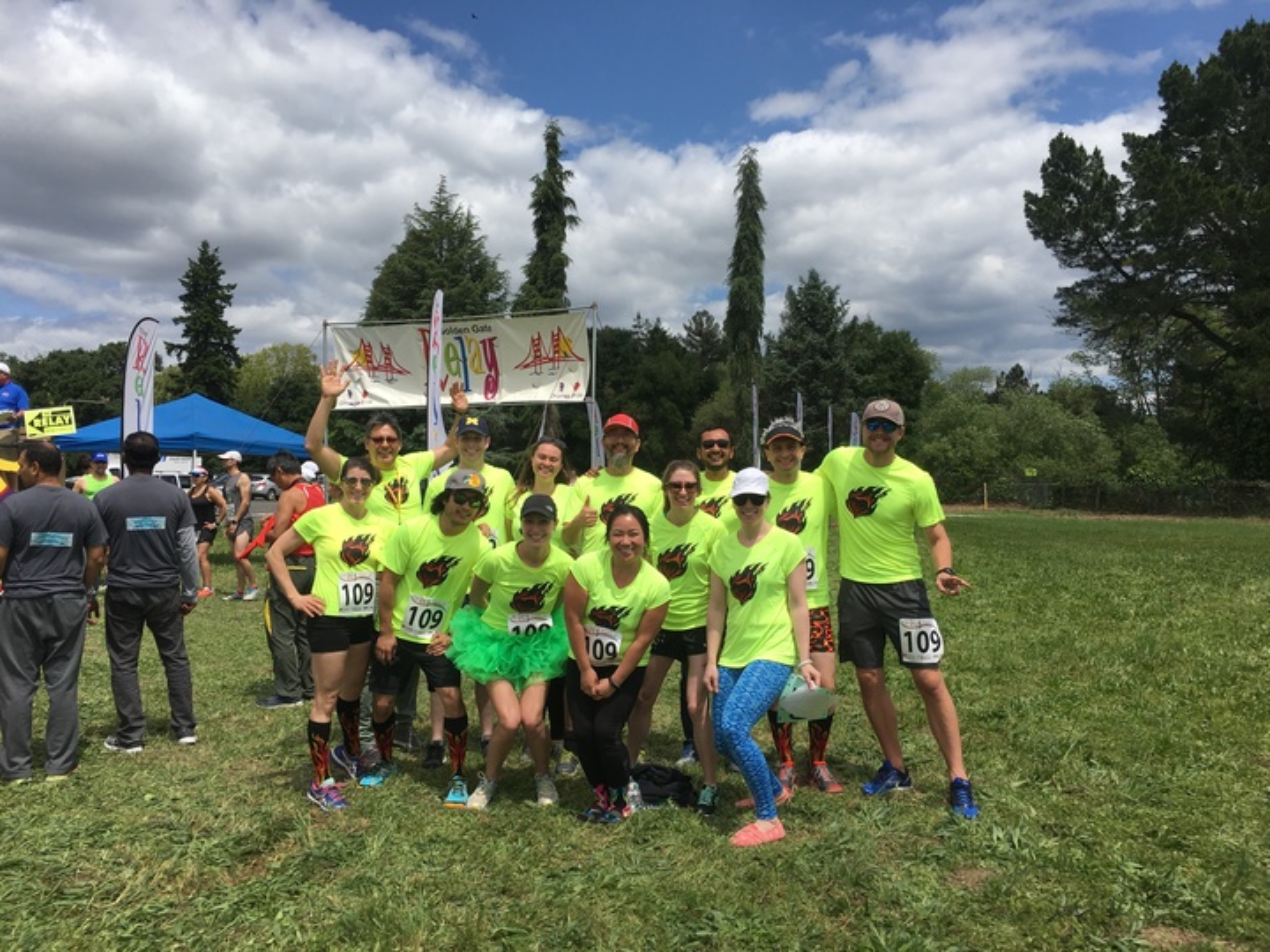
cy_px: 476
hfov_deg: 61.7
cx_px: 635
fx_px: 1064
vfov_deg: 48.2
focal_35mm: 29
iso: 25
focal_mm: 4.15
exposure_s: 1/2747
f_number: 2.2
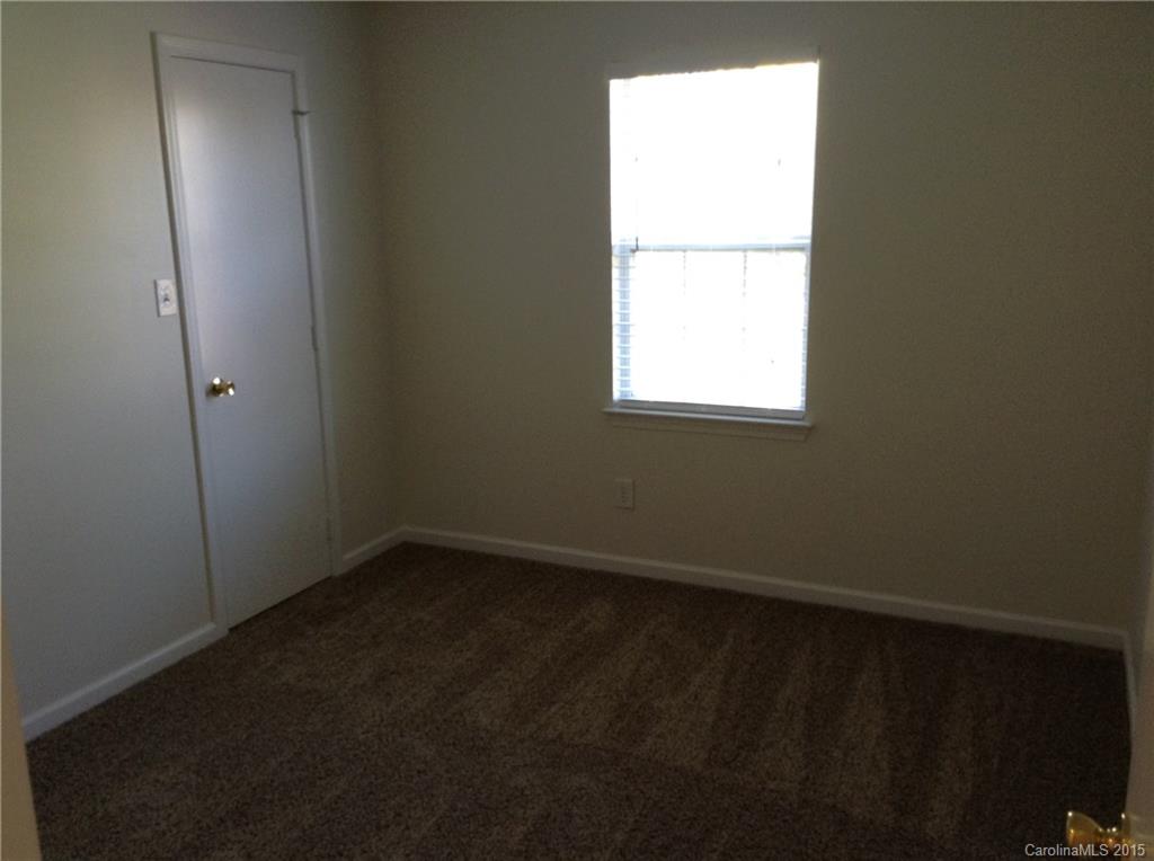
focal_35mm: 33
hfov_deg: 55.4
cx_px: 577
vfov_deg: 42.8
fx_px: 1098
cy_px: 430
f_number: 2.4
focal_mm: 3.3
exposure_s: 1/24
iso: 64
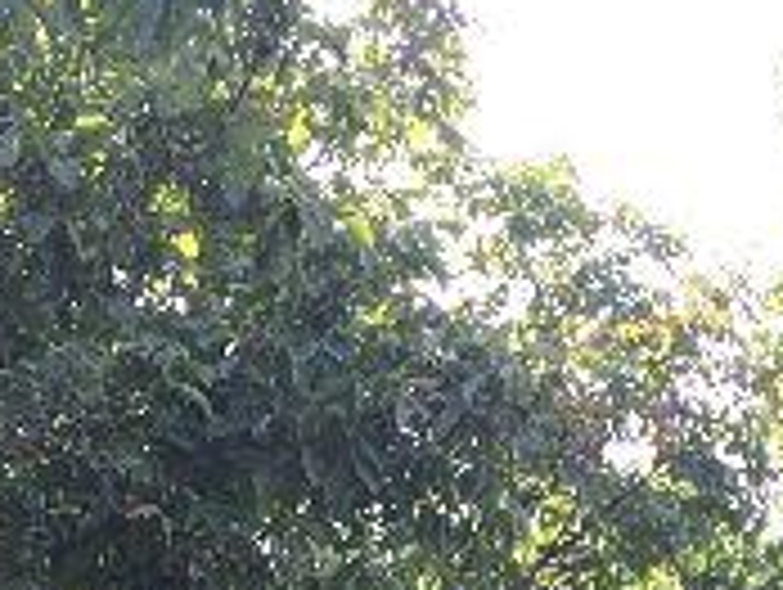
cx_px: 698
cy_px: 1288
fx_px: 3013
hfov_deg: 14.7
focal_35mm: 133
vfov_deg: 10.1
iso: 32
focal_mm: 4.15
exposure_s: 1/291
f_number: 2.2
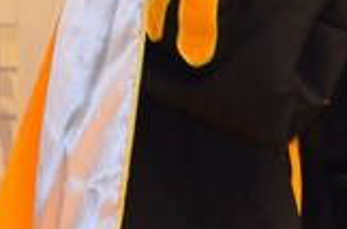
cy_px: 7
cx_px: 144
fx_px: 2939
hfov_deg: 6.8
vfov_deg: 4.5
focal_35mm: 306
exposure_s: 1/60
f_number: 5.6
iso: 2800
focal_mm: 55
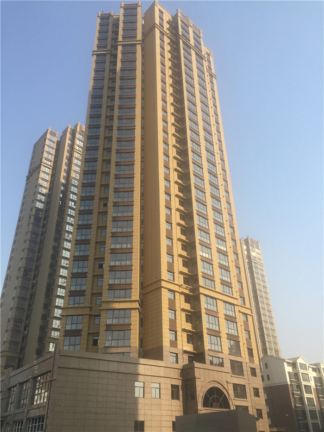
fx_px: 362
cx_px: 162
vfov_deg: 61.7
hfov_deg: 48.2
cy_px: 216
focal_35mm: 29
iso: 32
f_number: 2.2
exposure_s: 1/1364
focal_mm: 4.15
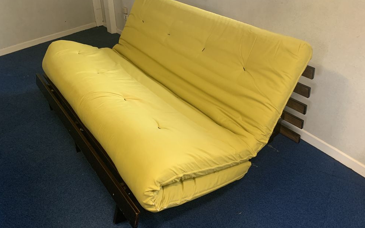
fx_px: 279
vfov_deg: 44.5
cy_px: 106
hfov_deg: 66.5
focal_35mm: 28
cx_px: 184
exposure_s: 1/50
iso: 320
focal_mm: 4.25
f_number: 1.8
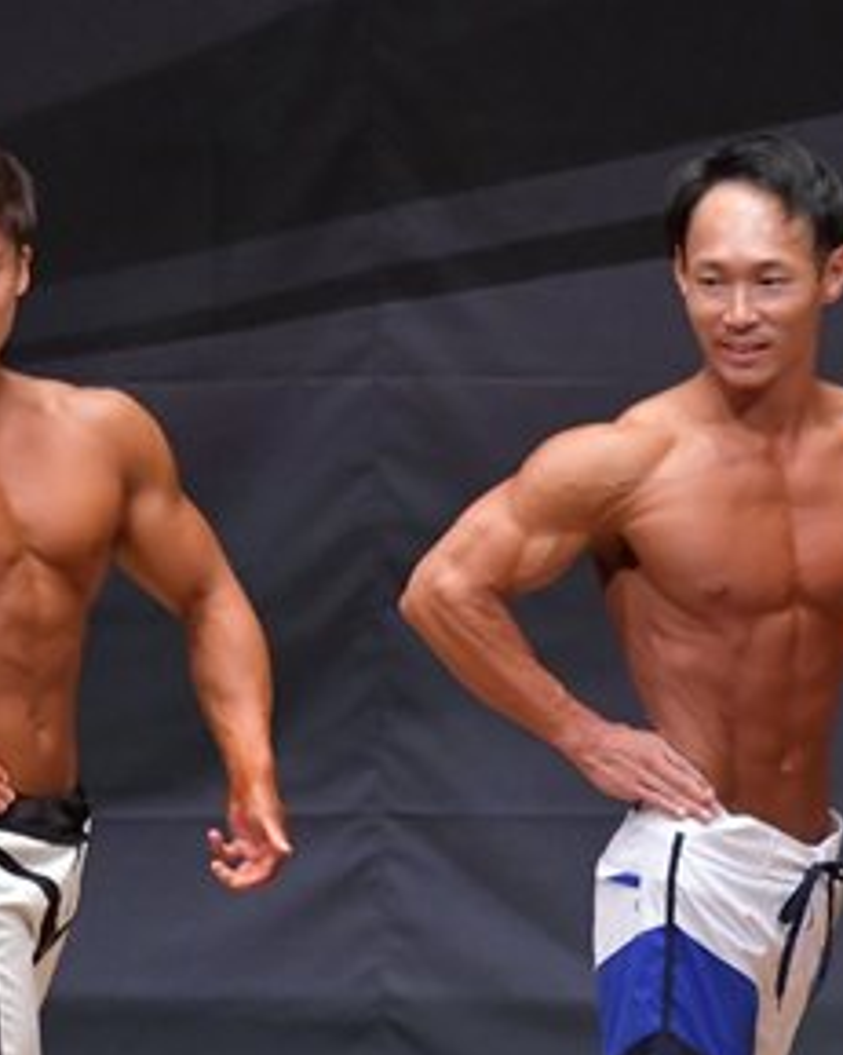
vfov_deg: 2.8
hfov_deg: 2.3
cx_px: -24
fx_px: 21218
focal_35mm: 680
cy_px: 865
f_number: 5.6
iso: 6400
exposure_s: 1/400
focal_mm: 180
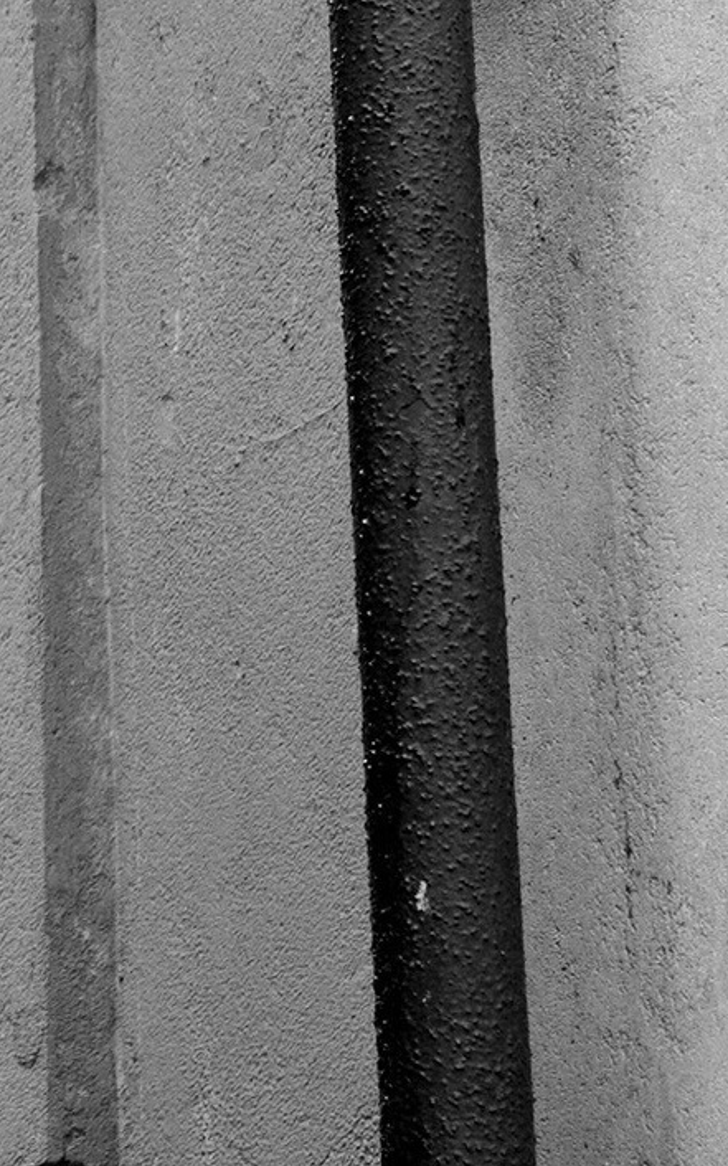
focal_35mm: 194
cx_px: -802
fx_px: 6161
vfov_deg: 10.6
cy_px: -310
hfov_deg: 6.5
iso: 100
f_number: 2.8
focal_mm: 35
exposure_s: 1/320
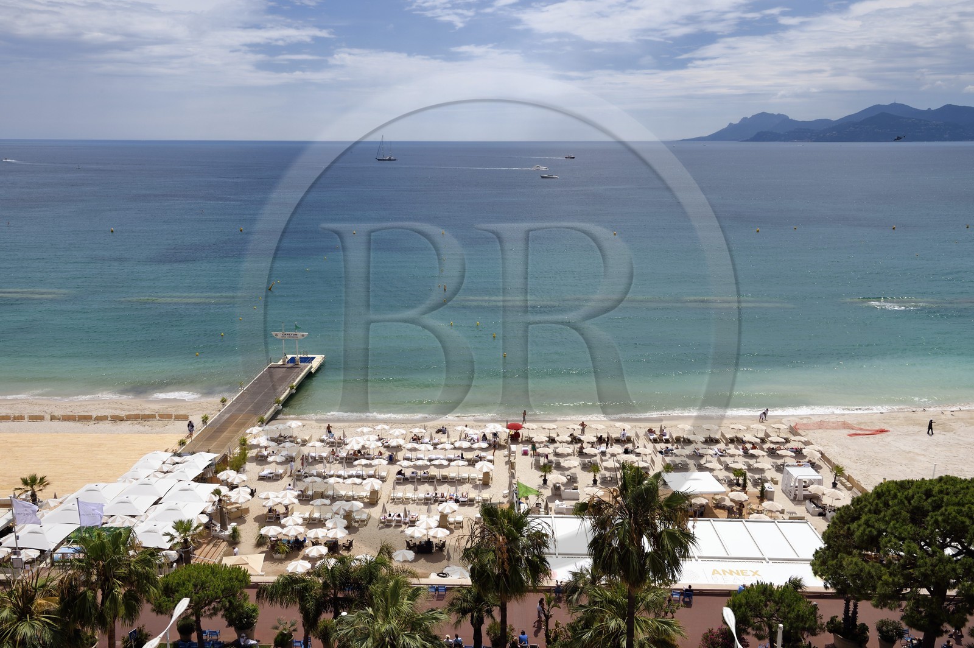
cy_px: 324
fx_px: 865
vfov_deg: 41.0
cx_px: 487
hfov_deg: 58.8
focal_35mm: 32
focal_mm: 32
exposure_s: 1/320
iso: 200
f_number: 18
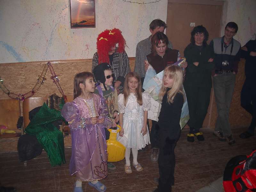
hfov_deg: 49.0
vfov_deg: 37.7
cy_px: 96
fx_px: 281
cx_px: 128
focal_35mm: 38
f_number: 2.6
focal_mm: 5.8
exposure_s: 1/60
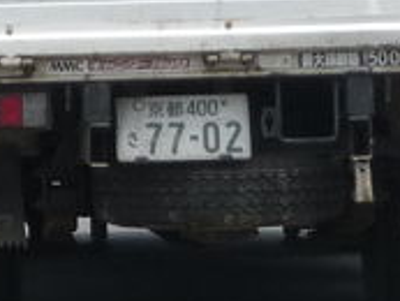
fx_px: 8673
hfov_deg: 2.6
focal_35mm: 750
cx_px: 125
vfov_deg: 2.0
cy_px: -159
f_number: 4.7
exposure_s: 1/500
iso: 100
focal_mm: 20.3
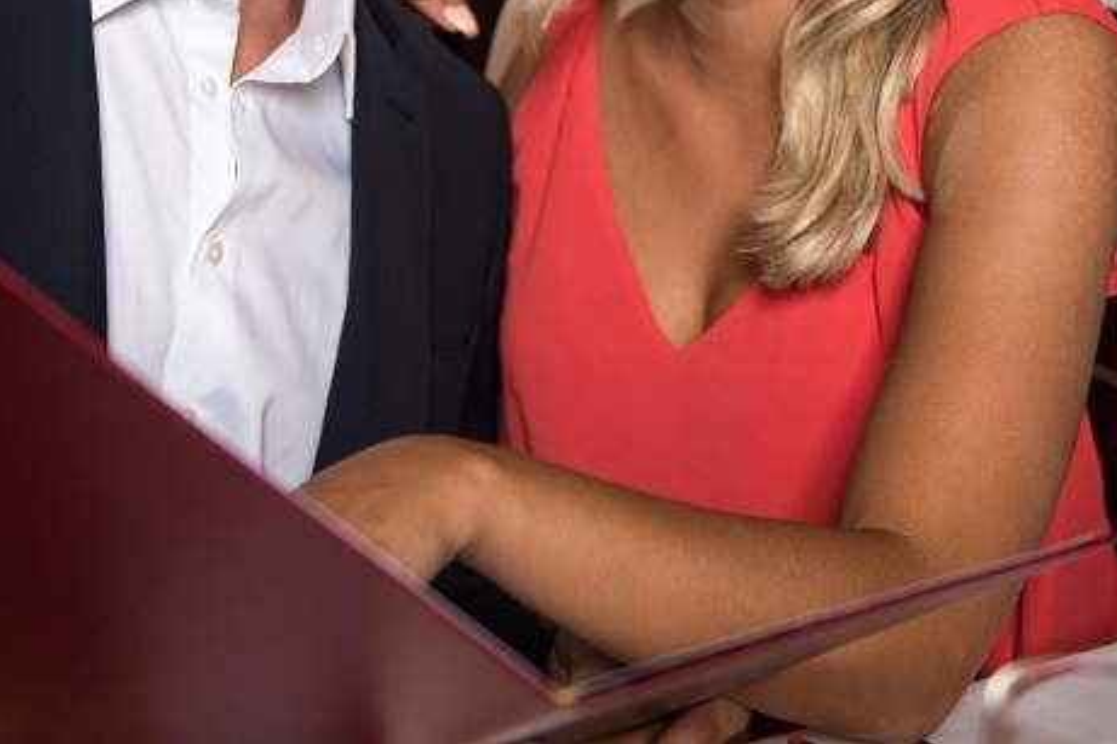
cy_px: -17
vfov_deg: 16.3
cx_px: 479
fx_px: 2543
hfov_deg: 24.7
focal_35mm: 82
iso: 400
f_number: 2.8
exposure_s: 1/160
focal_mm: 40
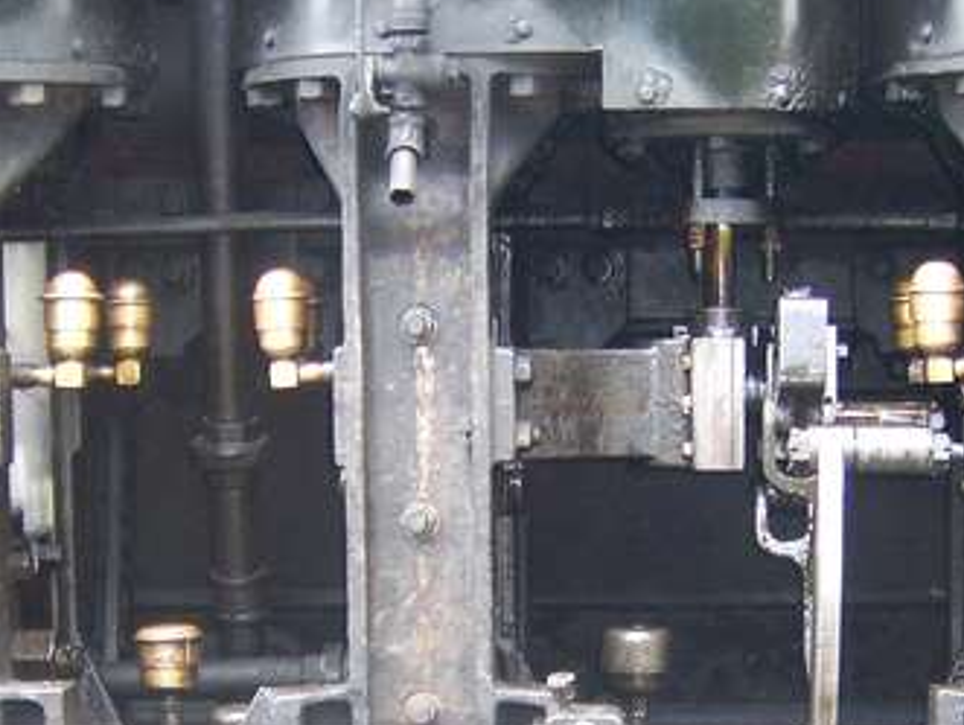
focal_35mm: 87
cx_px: 556
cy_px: 639
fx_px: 2425
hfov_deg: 22.5
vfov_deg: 16.8
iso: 125
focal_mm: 6
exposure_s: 1/80
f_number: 2.8
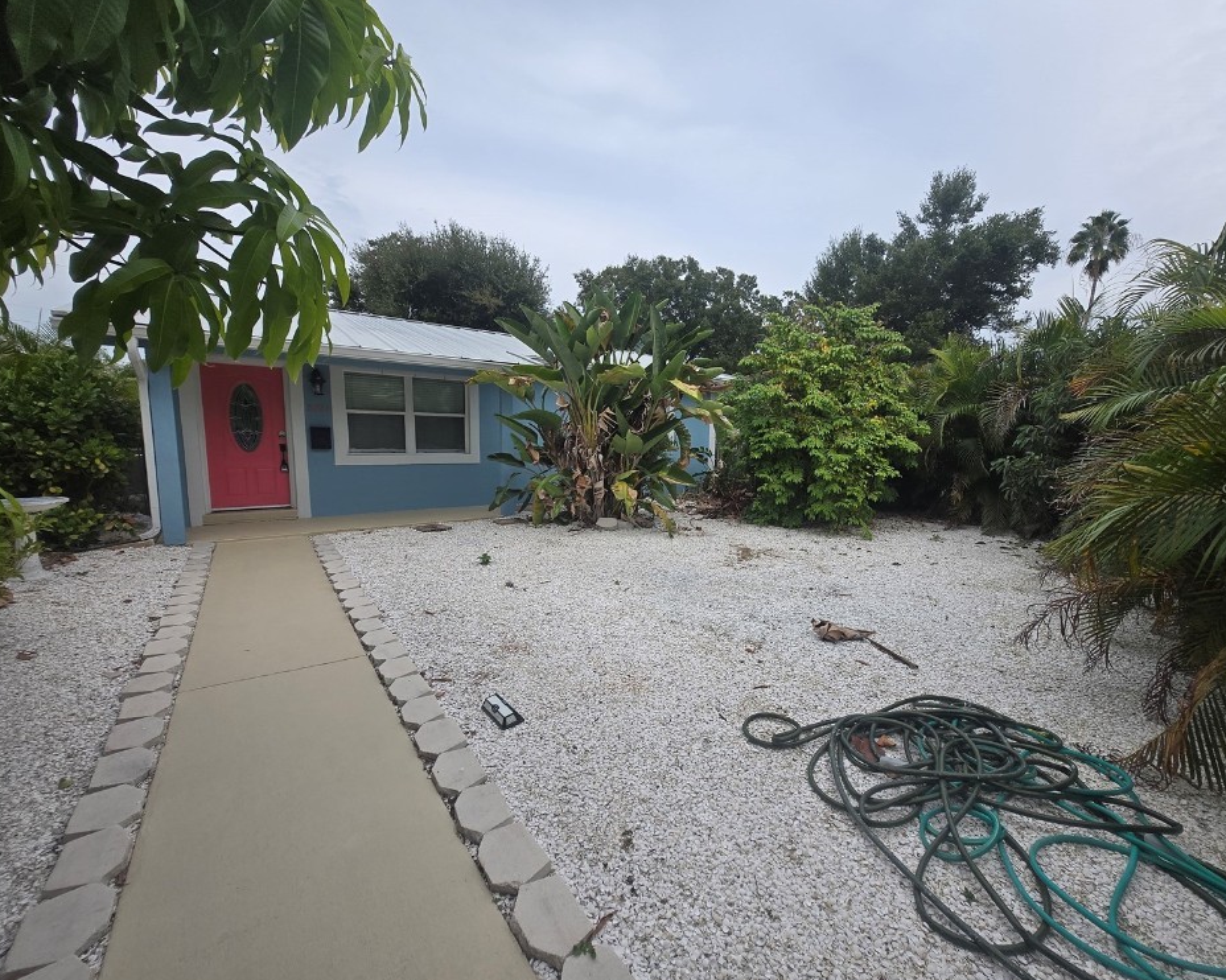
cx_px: 670
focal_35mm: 14
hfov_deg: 100.4
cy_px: 493
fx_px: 508
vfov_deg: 88.0
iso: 25
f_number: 2.2
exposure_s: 1/1050
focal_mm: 1.7
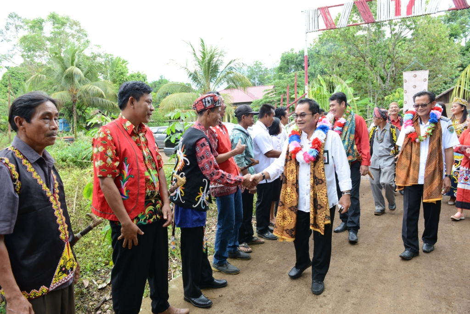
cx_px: 235
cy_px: 157
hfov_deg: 73.7
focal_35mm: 24
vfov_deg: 53.1
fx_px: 313
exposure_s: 1/200
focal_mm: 24
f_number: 4.5
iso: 320
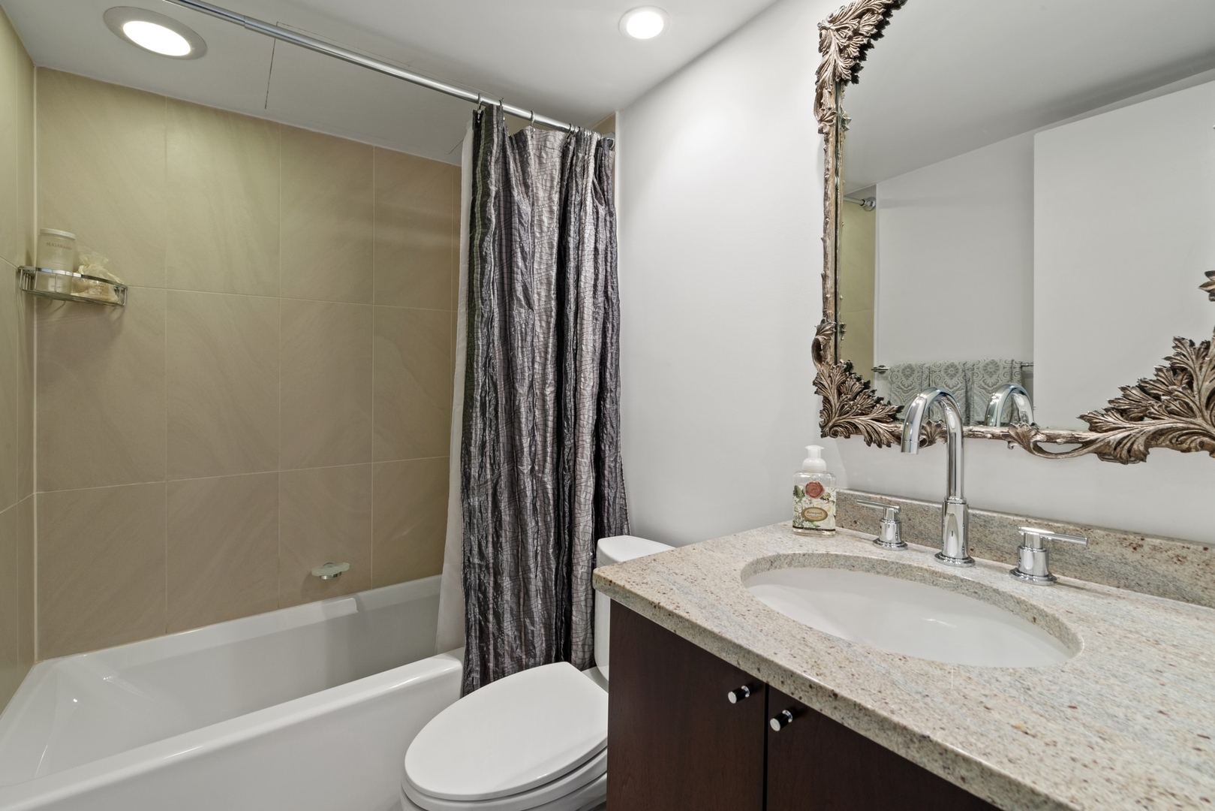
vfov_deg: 73.8
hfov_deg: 96.7
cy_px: 406
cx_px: 608
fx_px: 540
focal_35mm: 16
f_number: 11
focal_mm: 16
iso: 100
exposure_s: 2.5
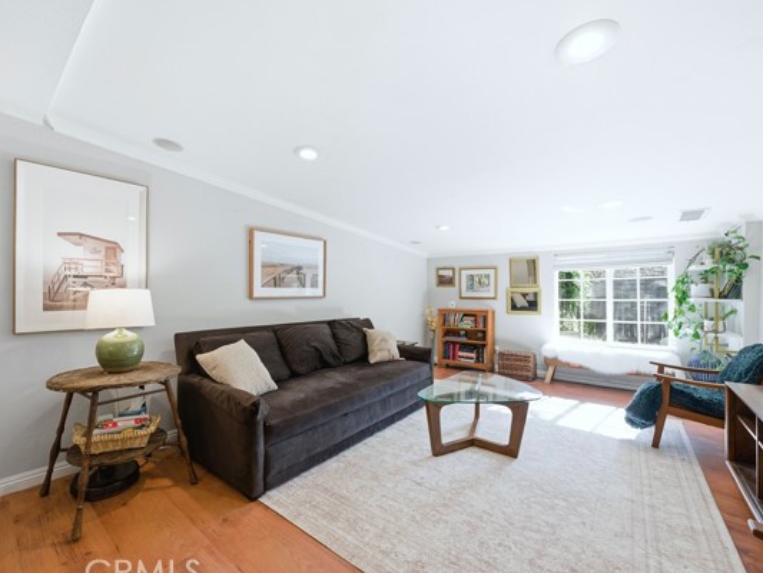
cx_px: 354
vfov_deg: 81.8
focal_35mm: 15
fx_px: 331
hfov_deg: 98.0
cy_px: 288
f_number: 5.6
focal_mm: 13
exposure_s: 1/640
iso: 1000
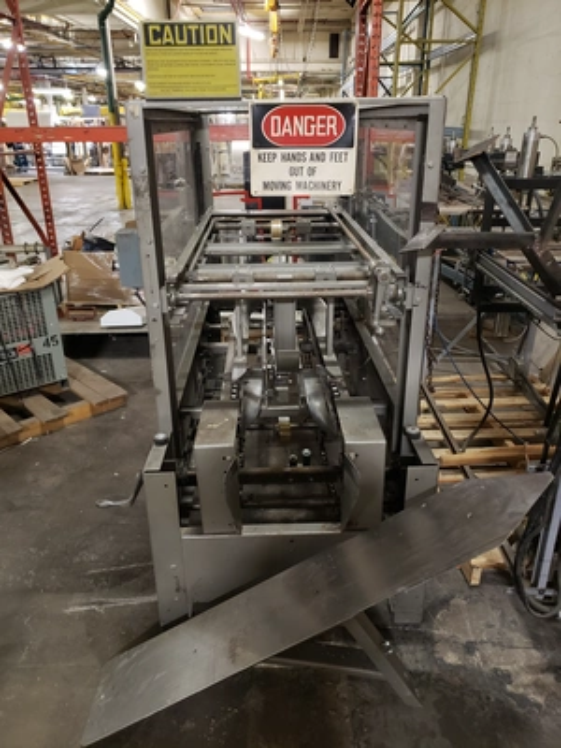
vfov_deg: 67.3
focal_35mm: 26
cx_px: 280
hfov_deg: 53.1
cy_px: 374
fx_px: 562
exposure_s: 1/11
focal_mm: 4.3
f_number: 1.5
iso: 250
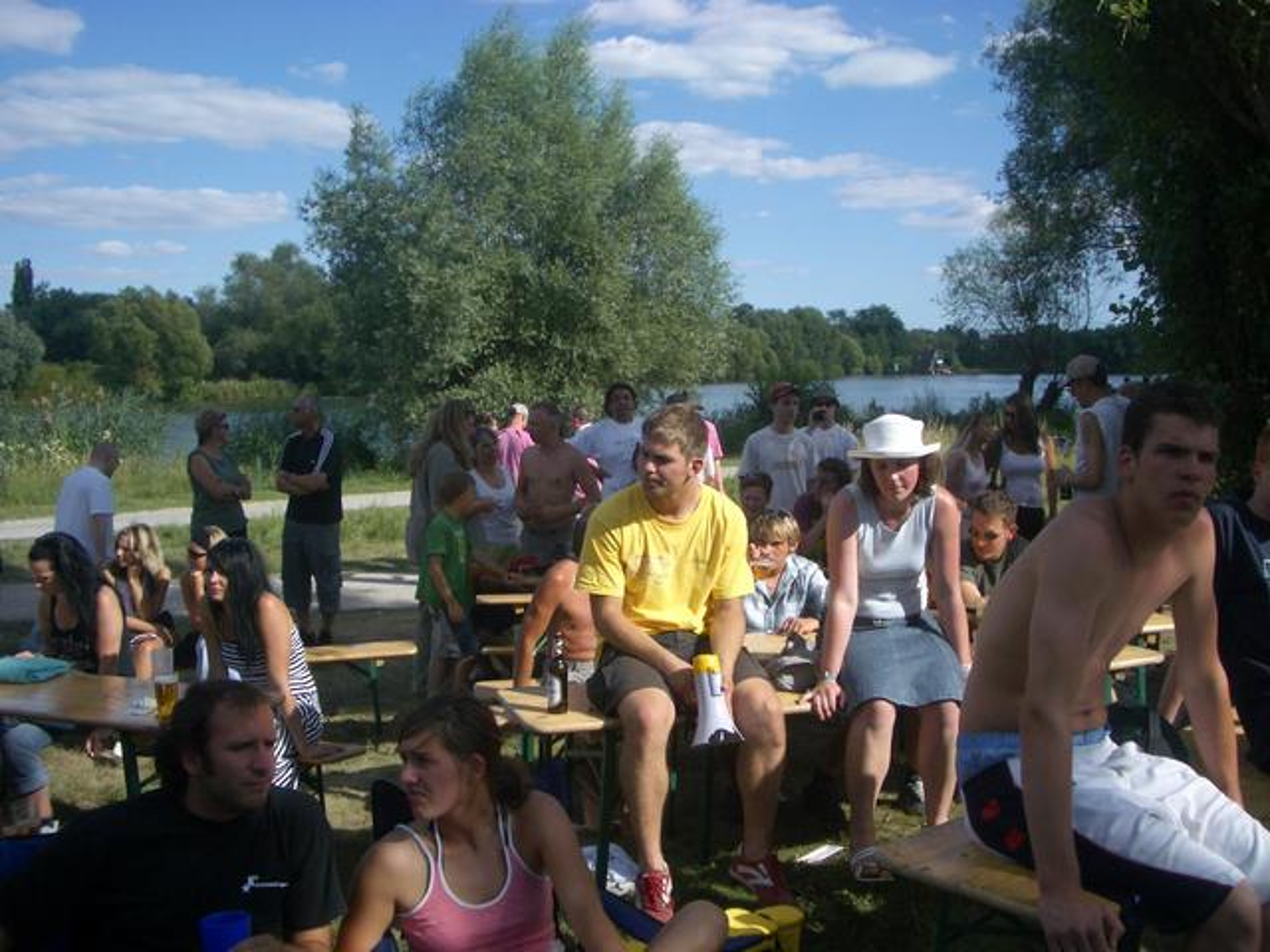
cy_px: 476
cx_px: 635
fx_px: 1284
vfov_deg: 40.7
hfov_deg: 52.6
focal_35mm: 35
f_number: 4.3
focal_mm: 5.8
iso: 50
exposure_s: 1/500
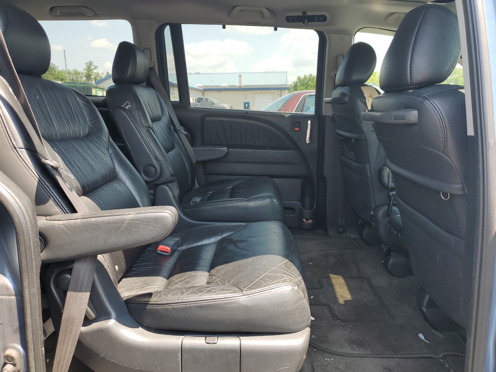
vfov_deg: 53.1
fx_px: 373
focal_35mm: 26
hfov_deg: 67.3
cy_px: 186
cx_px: 248
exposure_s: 1/323
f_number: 1.5
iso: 50
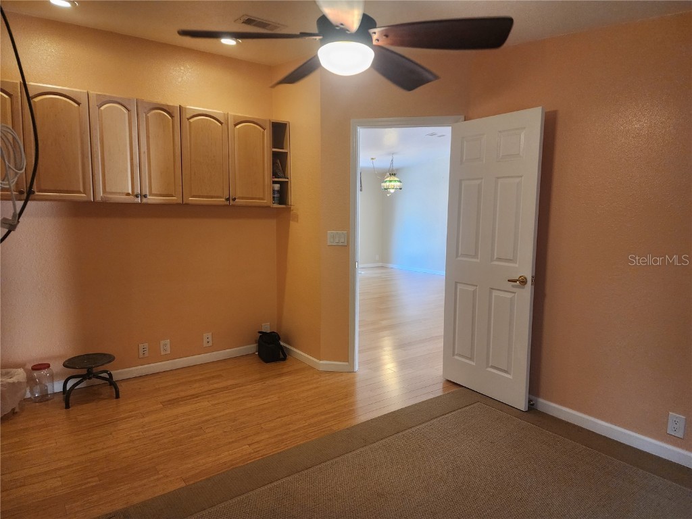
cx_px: 346
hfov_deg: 73.9
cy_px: 260
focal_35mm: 23
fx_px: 460
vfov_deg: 58.9
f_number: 1.8
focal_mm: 6.4
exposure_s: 1/120
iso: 250
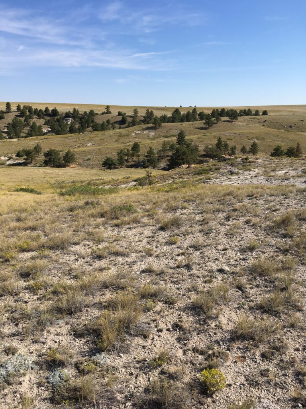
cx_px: 153
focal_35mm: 29
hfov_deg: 48.2
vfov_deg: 61.7
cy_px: 204
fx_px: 342
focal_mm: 4.15
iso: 25
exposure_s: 1/1923
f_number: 2.2
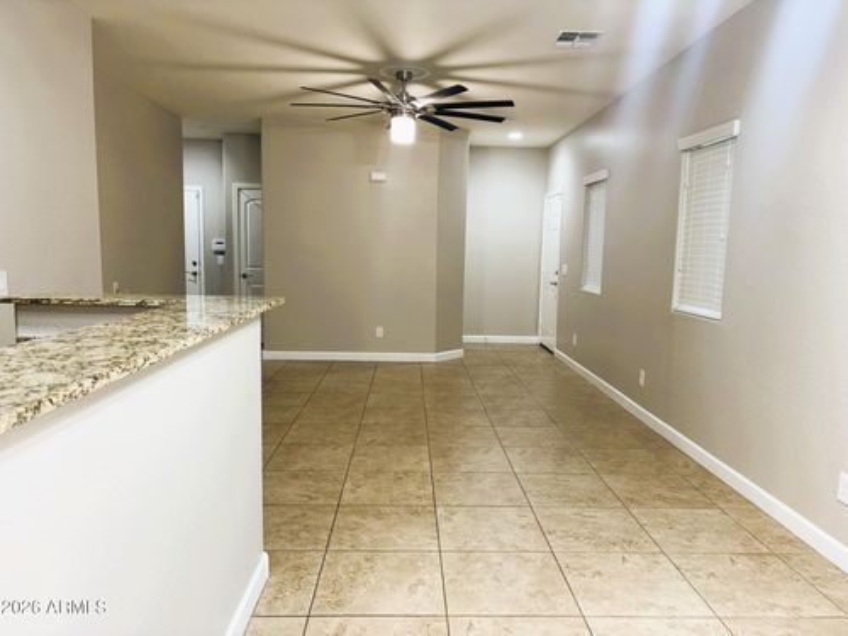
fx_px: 637
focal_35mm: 26
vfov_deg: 53.1
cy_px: 318
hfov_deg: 67.3
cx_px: 424
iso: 40
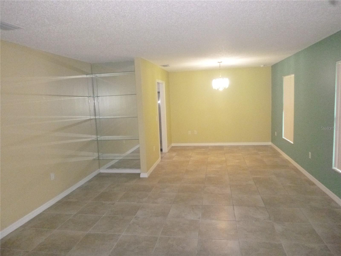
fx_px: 246
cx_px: 170
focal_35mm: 25
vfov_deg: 54.9
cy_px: 128
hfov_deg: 69.4
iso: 1000
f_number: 3.9
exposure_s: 1/60
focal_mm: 4.5
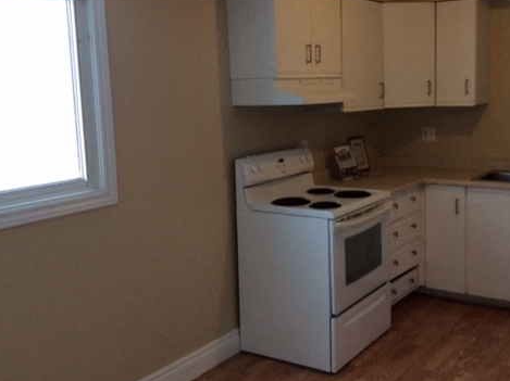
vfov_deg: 32.1
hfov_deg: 41.9
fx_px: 662
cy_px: 165
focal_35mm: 45
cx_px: 308
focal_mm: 3.3
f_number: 2.4
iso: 50
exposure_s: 1/24
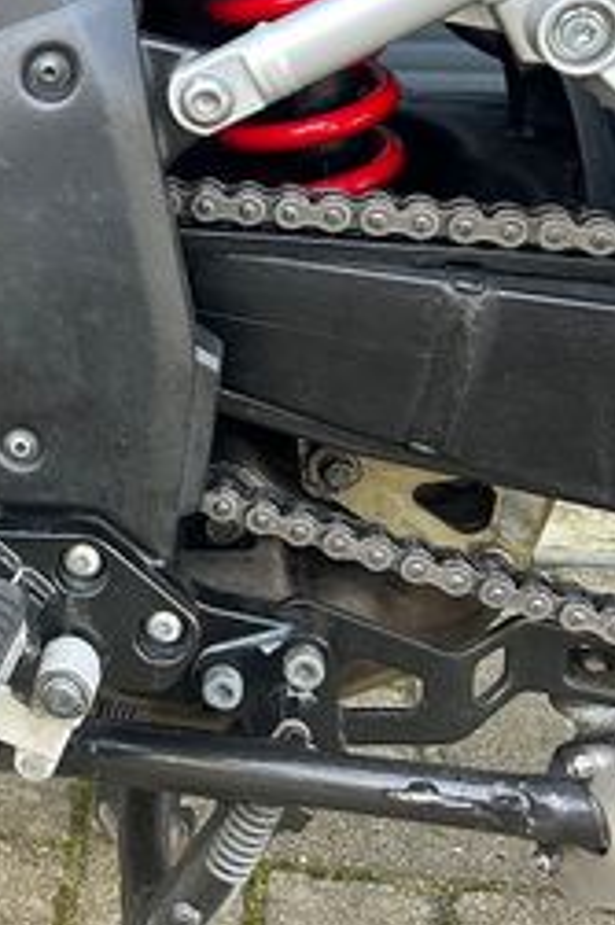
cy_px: 247
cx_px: -203
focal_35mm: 69
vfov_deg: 28.9
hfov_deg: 18.3
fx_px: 1770
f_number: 1.5
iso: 50
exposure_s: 1/121
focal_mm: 5.7
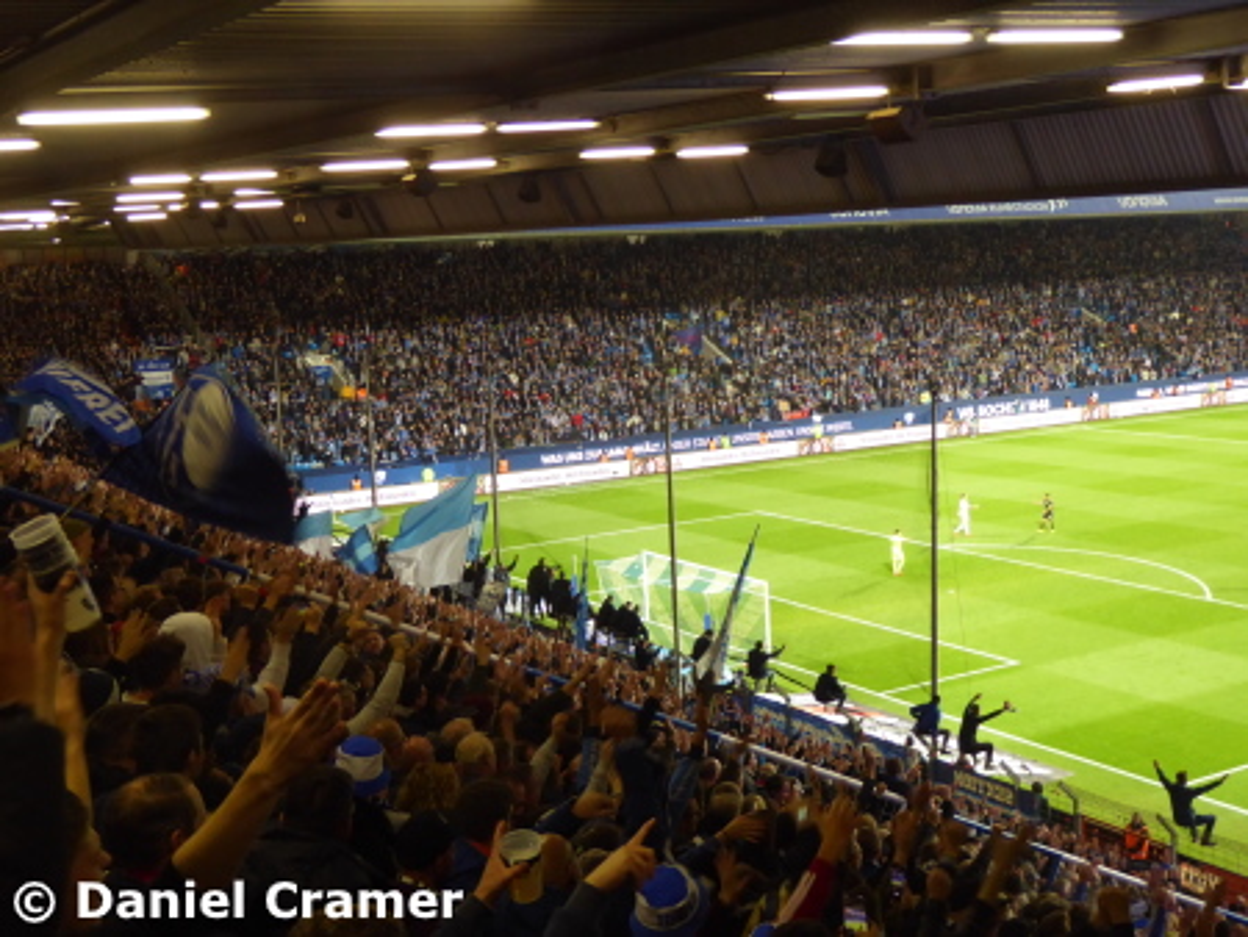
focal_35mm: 47
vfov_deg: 30.9
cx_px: 624
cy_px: 468
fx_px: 1695
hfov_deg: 40.4
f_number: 4
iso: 400
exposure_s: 1/30
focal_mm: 8.4
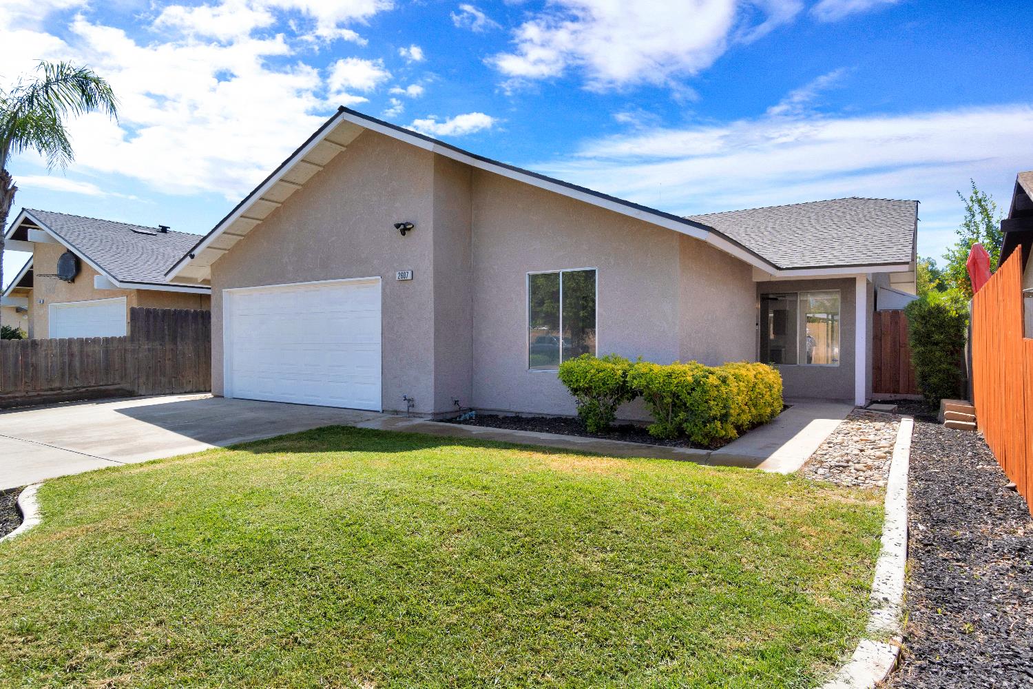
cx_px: 516
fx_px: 559
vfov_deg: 63.2
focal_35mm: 20
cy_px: 344
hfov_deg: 85.4
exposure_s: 1/800
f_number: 8
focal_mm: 13
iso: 400
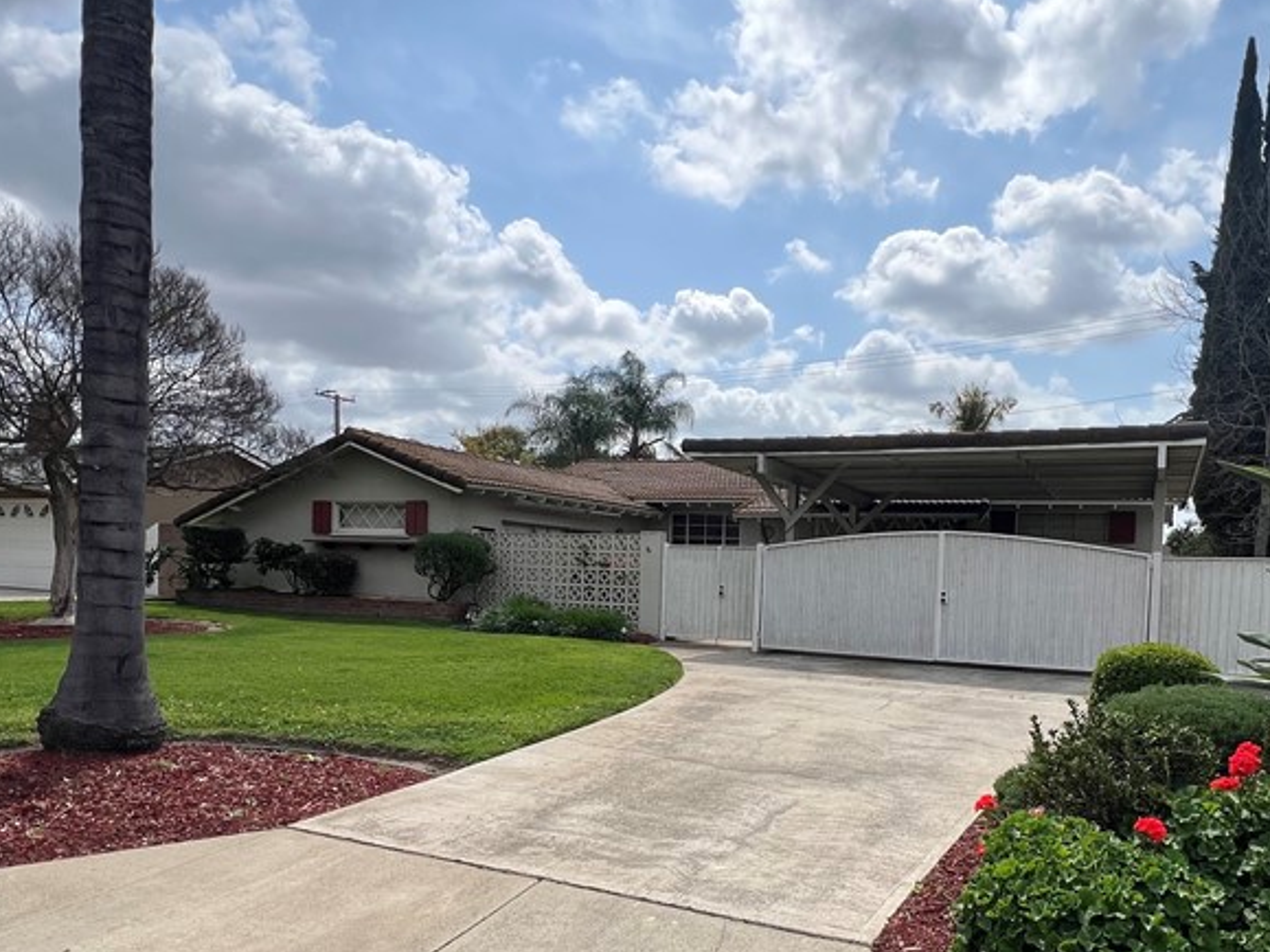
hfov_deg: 73.3
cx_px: 746
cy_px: 621
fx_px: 844
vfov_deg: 57.8
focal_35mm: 23
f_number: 1.8
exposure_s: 1/2732
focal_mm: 1.57
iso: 32
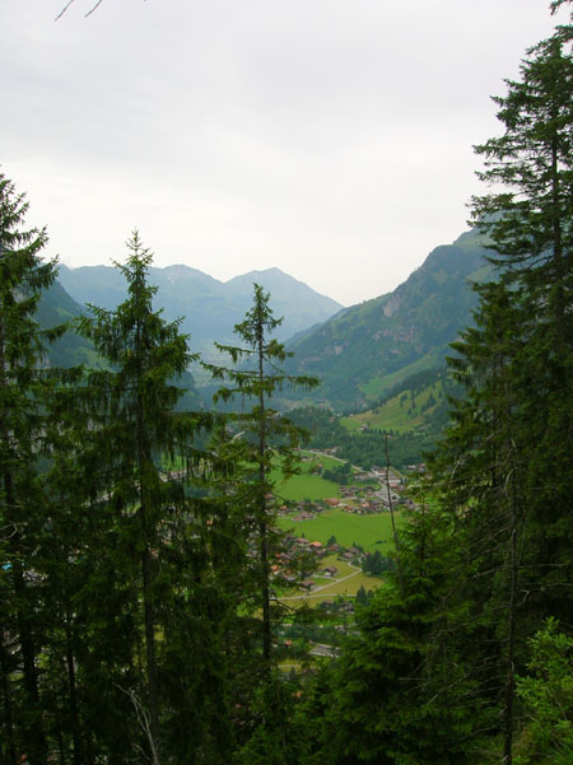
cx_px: 286
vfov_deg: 54.0
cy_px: 382
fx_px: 751
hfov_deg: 41.8
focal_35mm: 34
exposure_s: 1/194
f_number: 4.9
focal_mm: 5.7
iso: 50
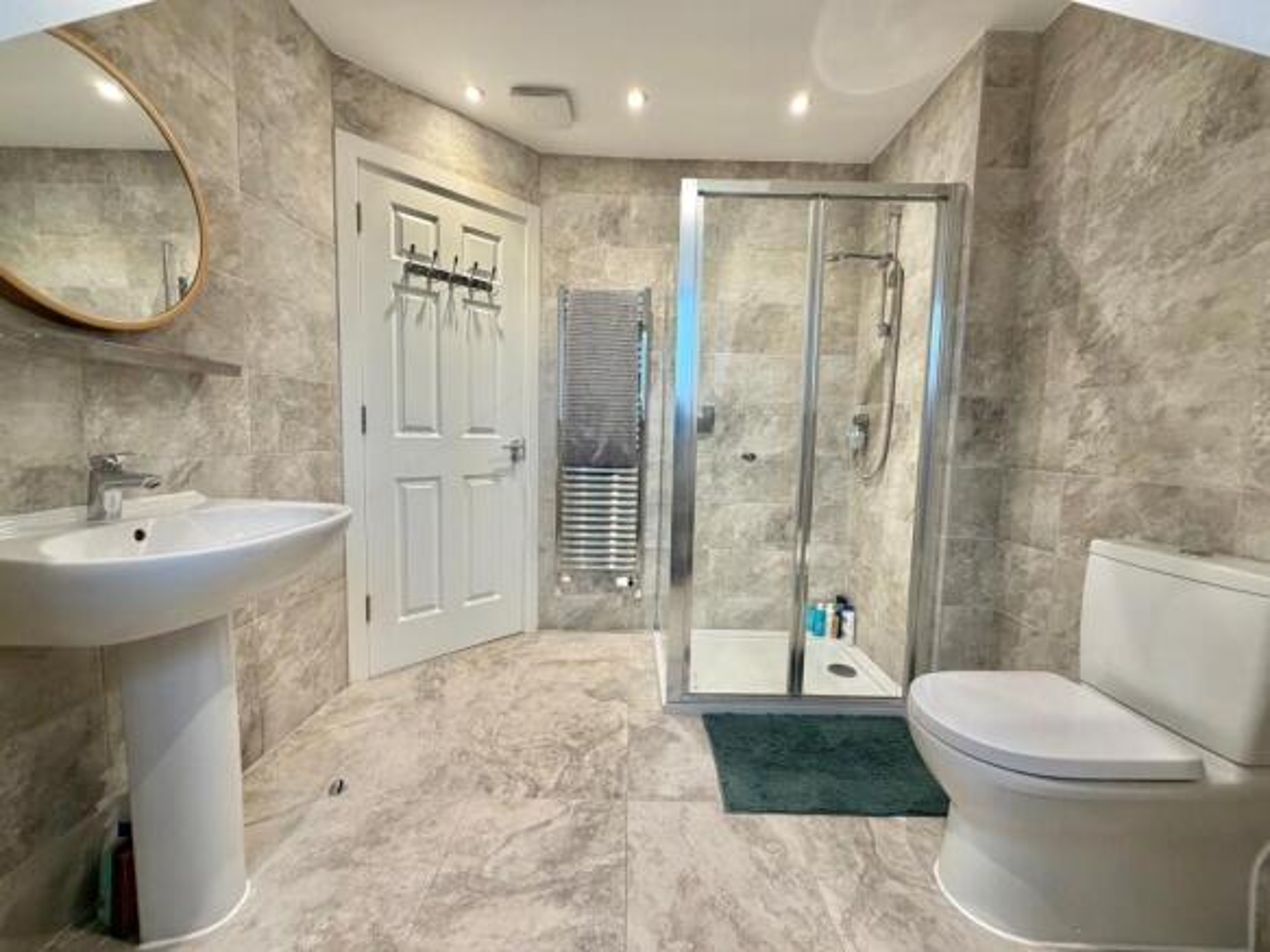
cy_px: 476
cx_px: 635
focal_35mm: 14
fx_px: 514
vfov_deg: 85.7
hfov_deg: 102.1
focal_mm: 2.22
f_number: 2.2
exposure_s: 1/100
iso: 200
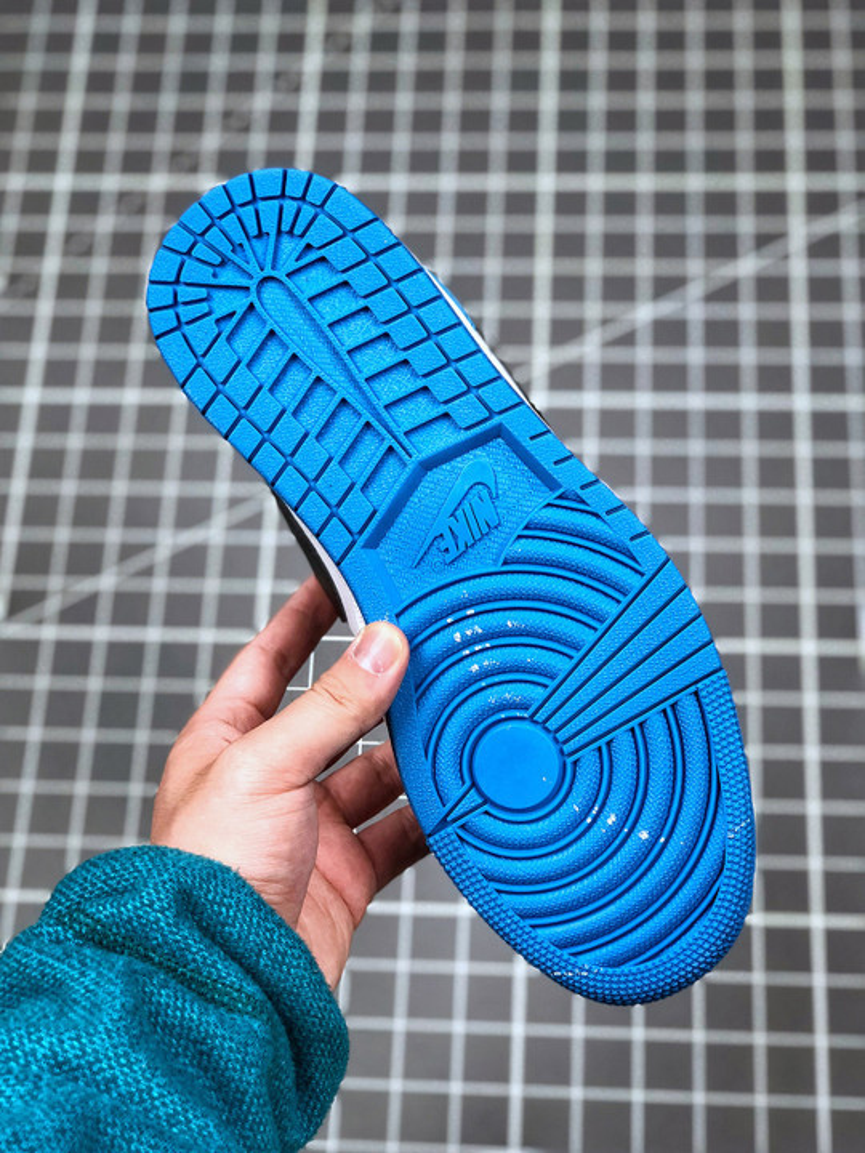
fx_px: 1899
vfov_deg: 33.8
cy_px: 576
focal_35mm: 57
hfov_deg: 25.7
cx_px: 432
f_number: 2.8
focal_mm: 6.6
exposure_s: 1/50
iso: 64
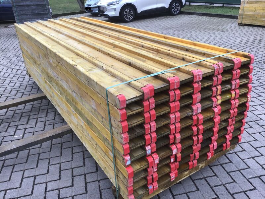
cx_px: 132
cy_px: 100
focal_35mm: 31
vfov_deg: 45.4
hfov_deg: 58.4
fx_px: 237
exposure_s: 1/100
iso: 40
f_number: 2.4
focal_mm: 3.3
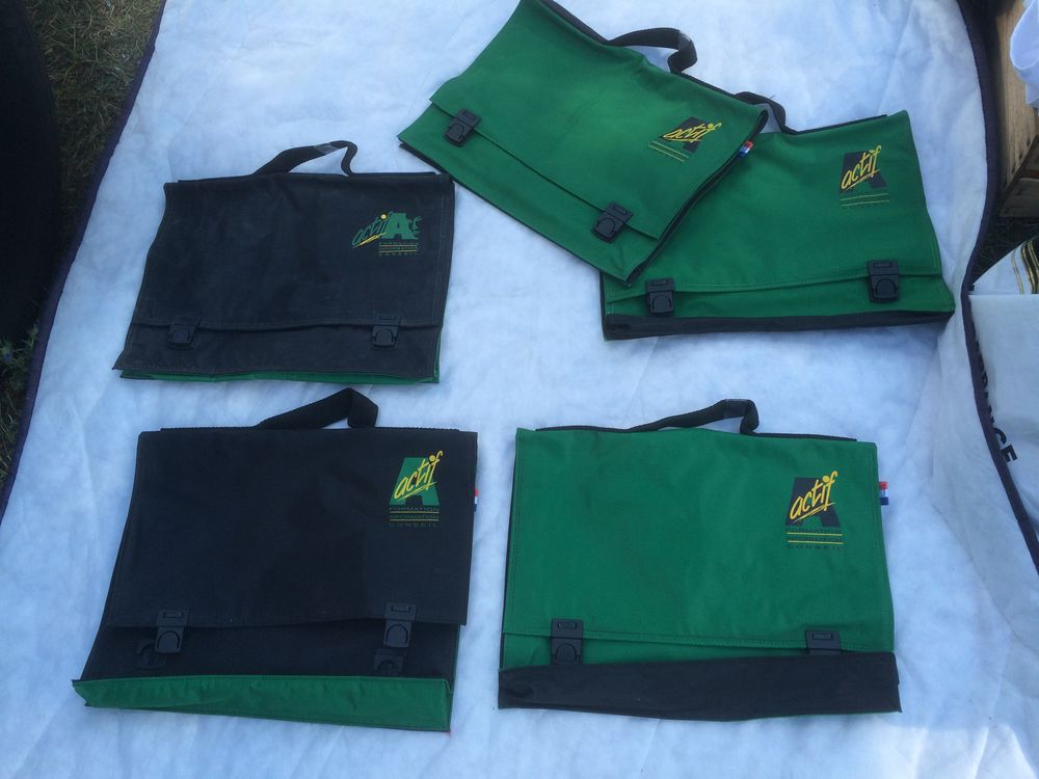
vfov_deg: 48.2
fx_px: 870
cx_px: 520
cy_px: 390
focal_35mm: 29
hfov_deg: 61.7
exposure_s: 1/354
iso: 32
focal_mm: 4.15
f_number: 2.2
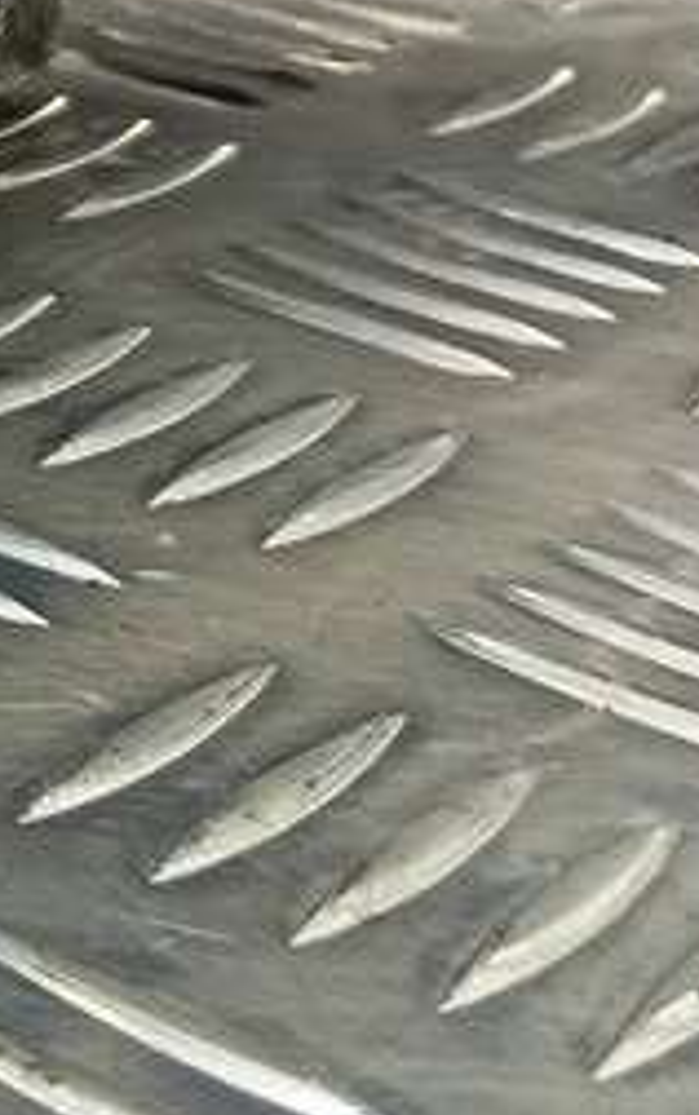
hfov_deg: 11.4
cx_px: -872
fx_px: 3011
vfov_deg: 19.8
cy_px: -208
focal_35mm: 99
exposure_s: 1/50
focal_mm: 4.11
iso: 148
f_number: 1.6
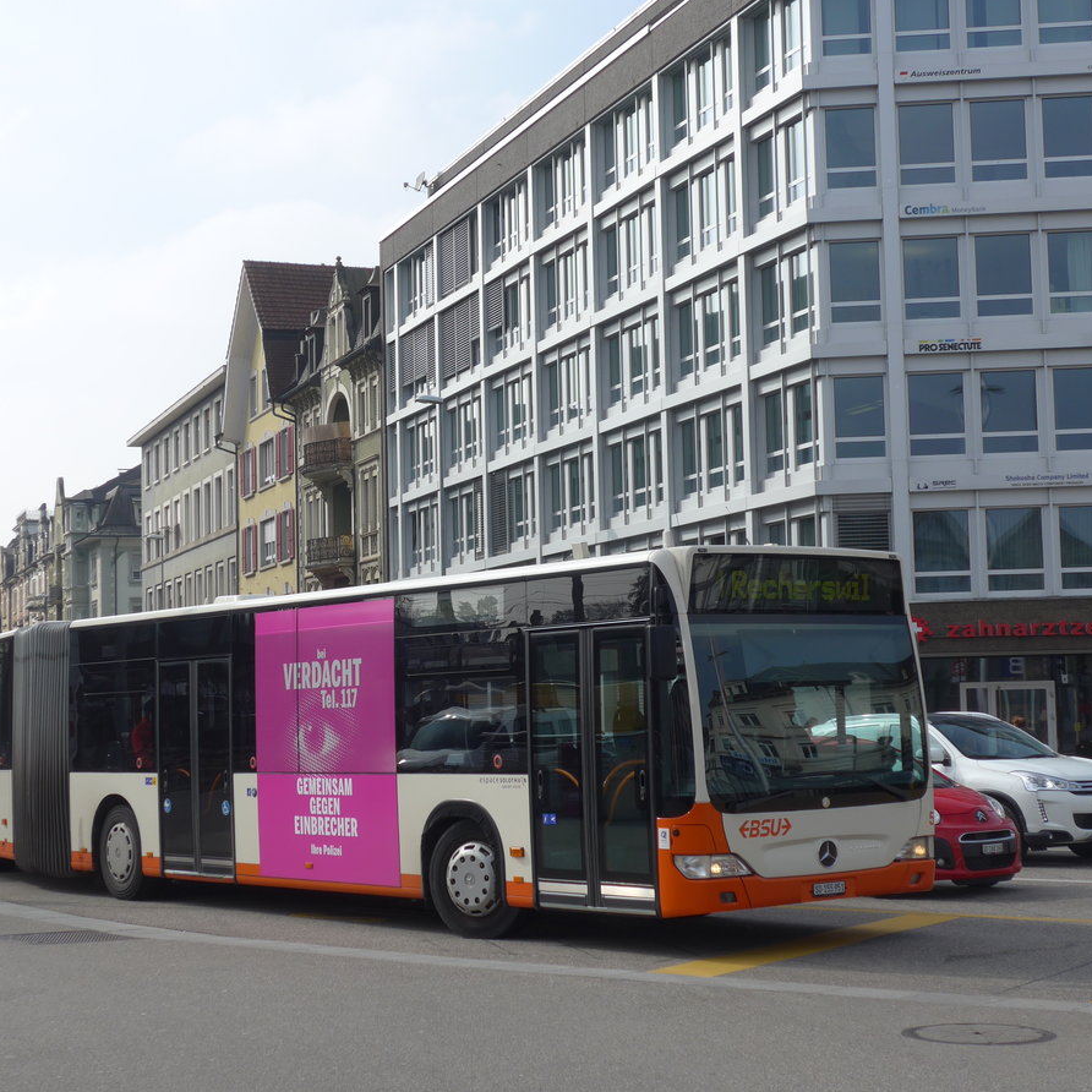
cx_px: 460
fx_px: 2248
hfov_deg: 27.3
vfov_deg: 27.3
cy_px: 547
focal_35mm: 63
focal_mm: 11.3
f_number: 3.4
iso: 80
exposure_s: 1/1300
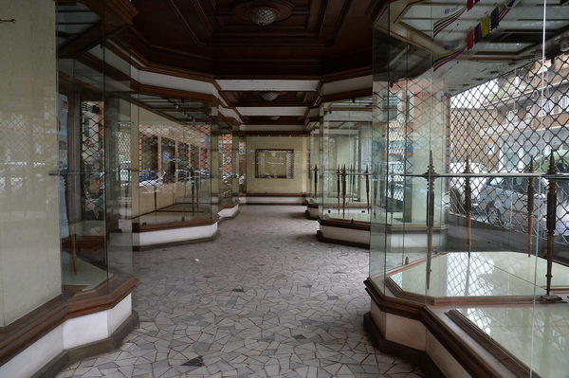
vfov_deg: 53.1
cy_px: 189
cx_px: 284
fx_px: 379
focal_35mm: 24
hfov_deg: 73.8
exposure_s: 1/400
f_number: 10
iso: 3200
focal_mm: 24
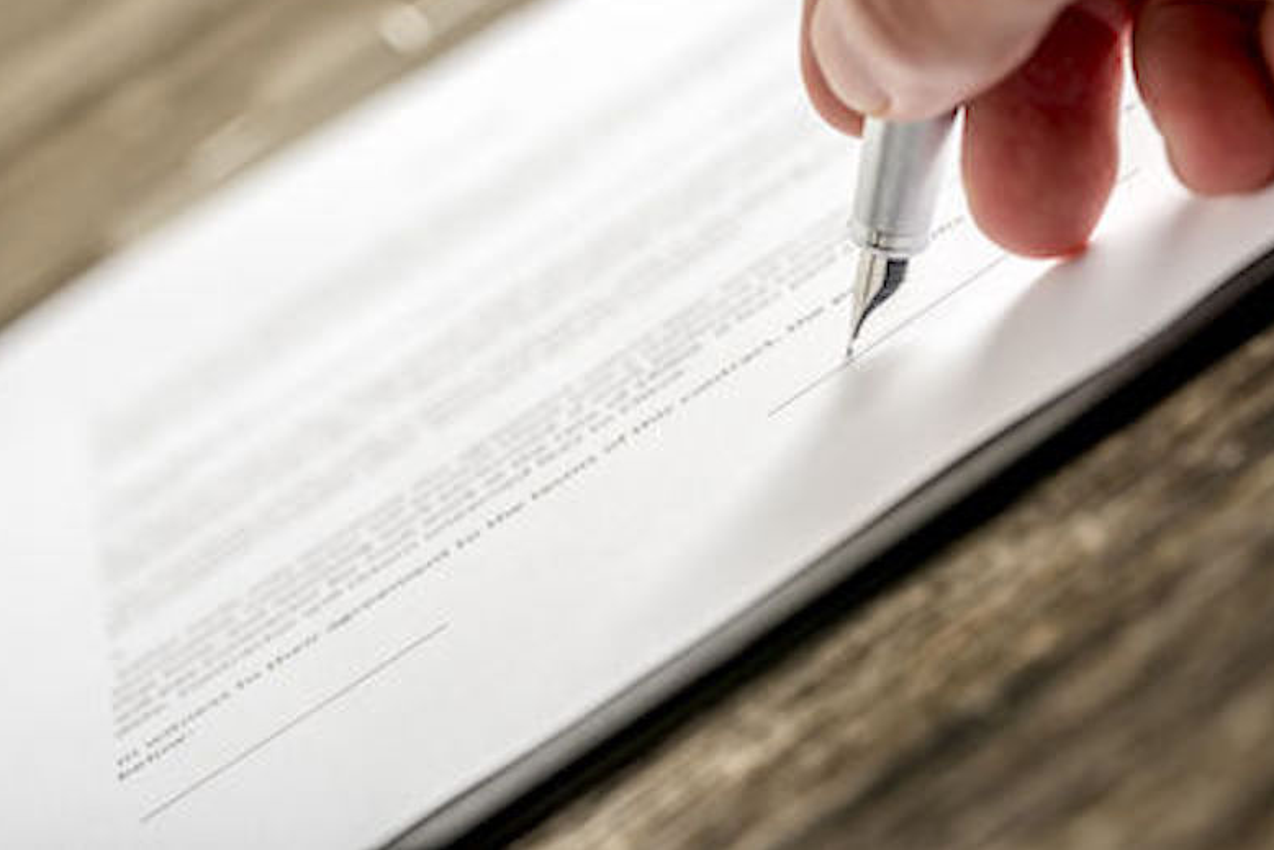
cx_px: 637
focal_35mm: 108
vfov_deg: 12.7
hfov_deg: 18.9
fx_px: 3822
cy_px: 416
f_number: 7.1
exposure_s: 1/160
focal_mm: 105
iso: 100
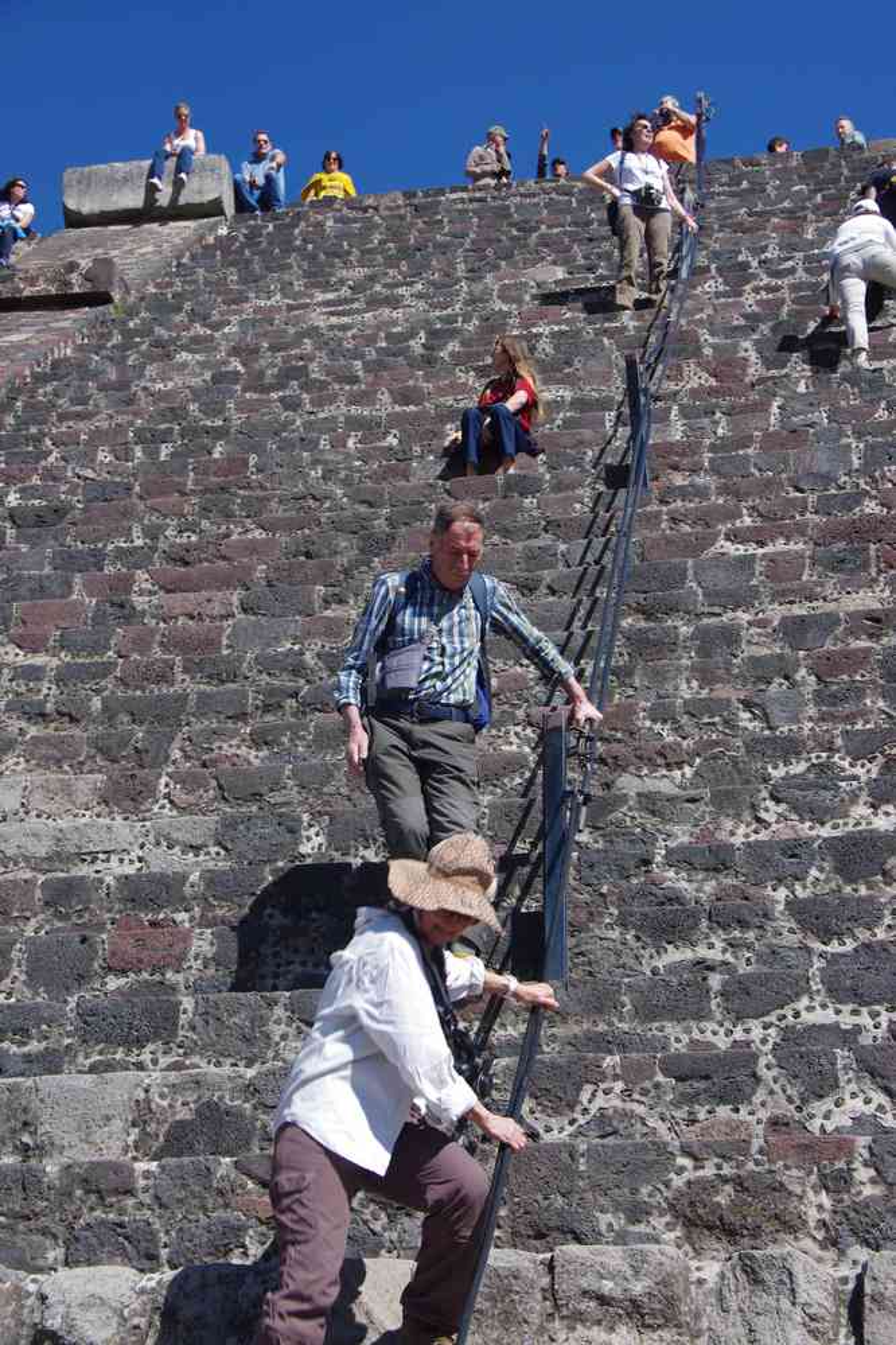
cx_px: 448
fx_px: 2389
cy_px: 672
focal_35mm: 64
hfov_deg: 21.2
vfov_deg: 31.4
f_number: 11
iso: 200
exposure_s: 1/80
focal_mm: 42.5
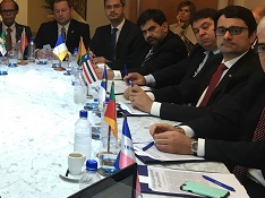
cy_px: 48
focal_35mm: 62
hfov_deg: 29.8
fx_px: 474
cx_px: 22
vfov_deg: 23.4
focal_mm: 4.15
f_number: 2.2
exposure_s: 1/30
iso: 50
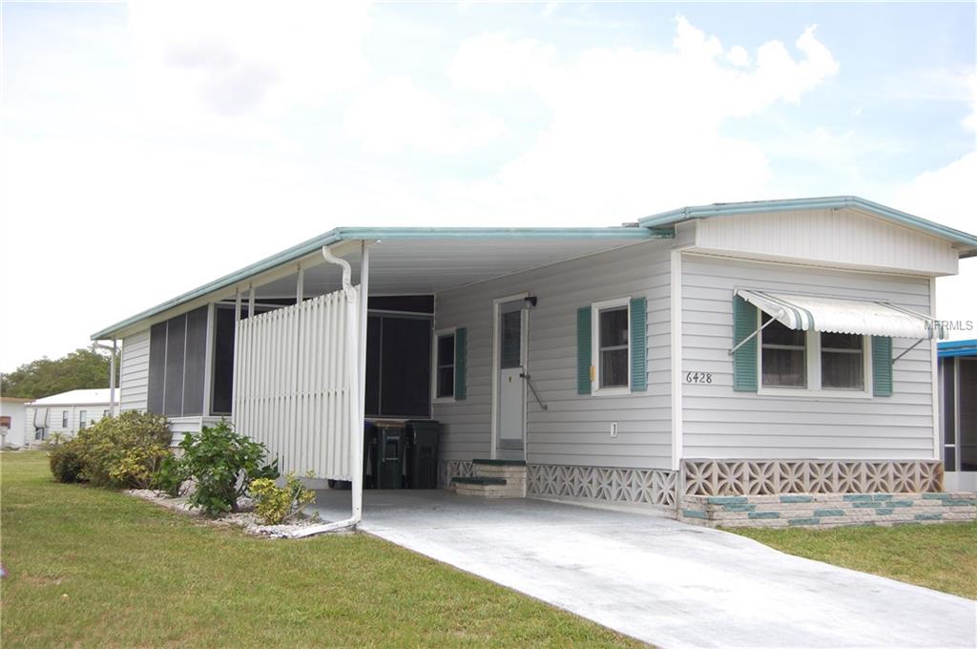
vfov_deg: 29.8
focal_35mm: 45
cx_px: 488
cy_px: 324
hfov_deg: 43.7
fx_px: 1220
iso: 250
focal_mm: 30
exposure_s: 1/500
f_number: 5.6
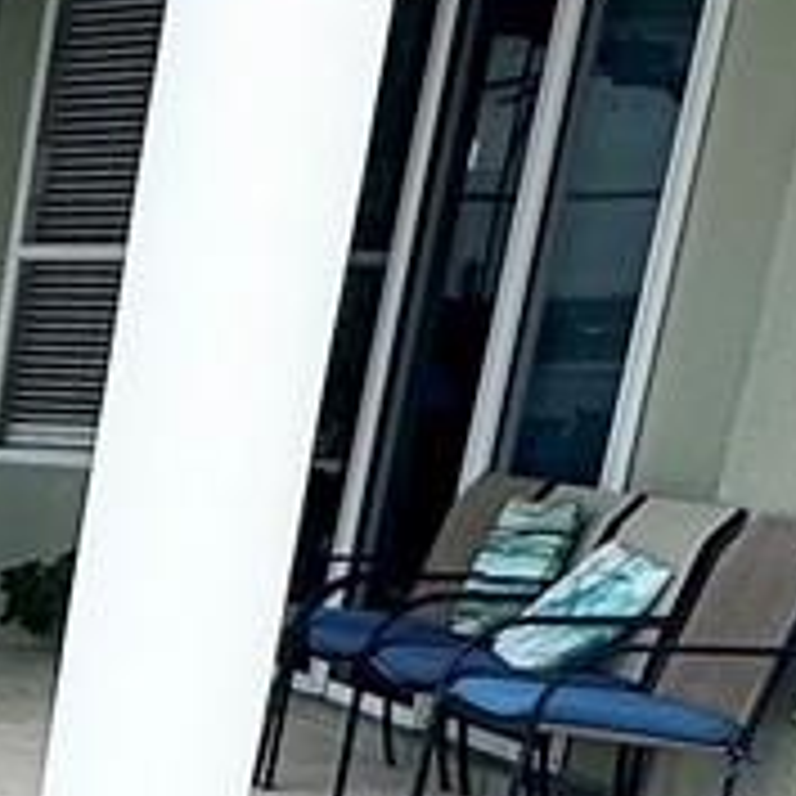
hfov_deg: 11.8
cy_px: 1264
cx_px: -1259
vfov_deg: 14.3
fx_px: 2914
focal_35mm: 112
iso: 40
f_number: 2.2
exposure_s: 1/390
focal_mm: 2.22
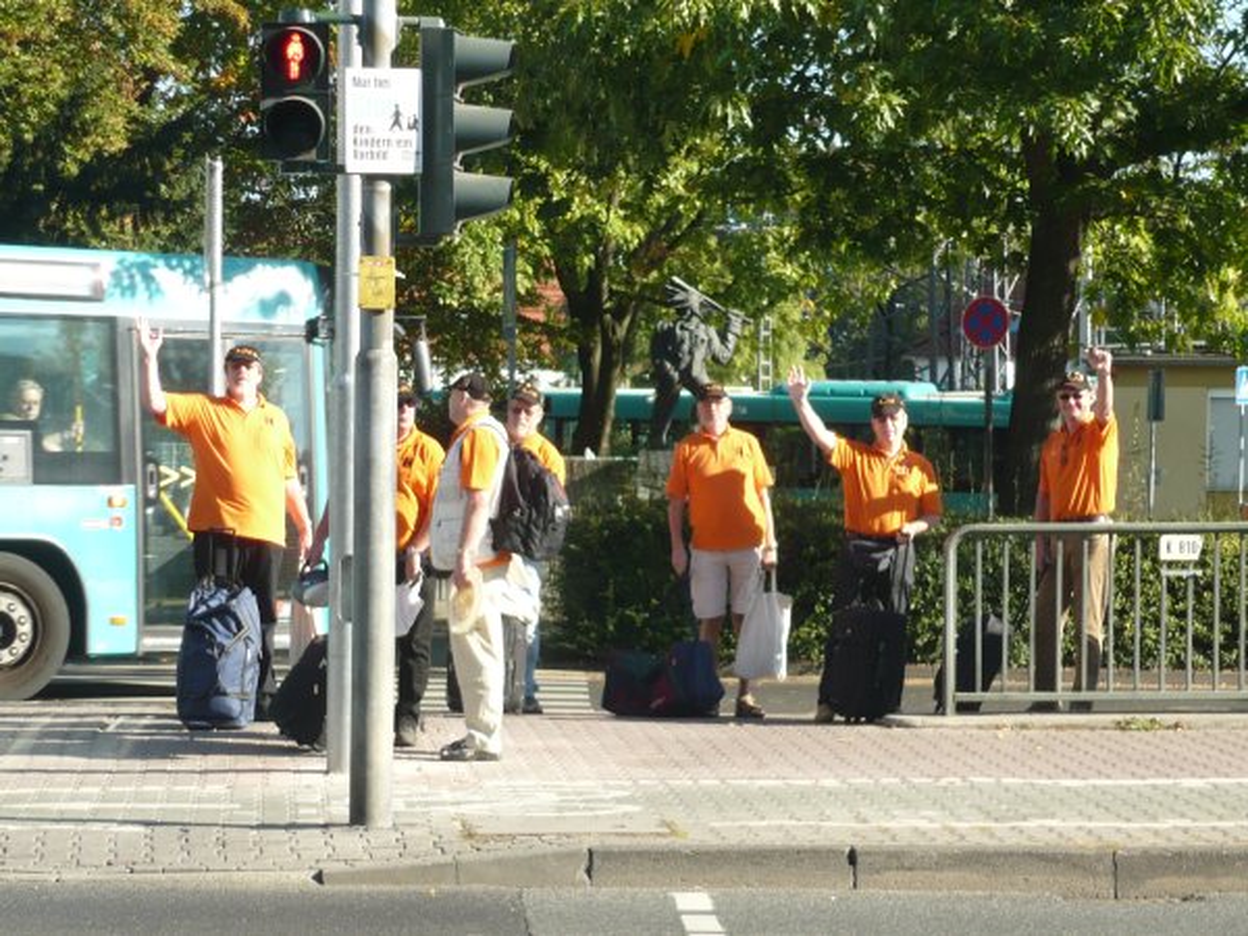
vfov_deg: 13.8
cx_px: 624
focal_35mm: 107
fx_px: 3858
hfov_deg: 18.4
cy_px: 468
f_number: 3.9
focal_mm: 11.1
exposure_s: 1/250
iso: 100
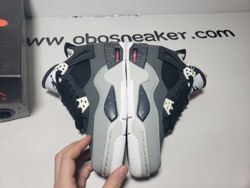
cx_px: 125
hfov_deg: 67.3
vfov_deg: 53.1
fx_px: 188
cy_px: 94
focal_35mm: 26
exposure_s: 1/161
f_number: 2.4
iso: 50
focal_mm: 4.3
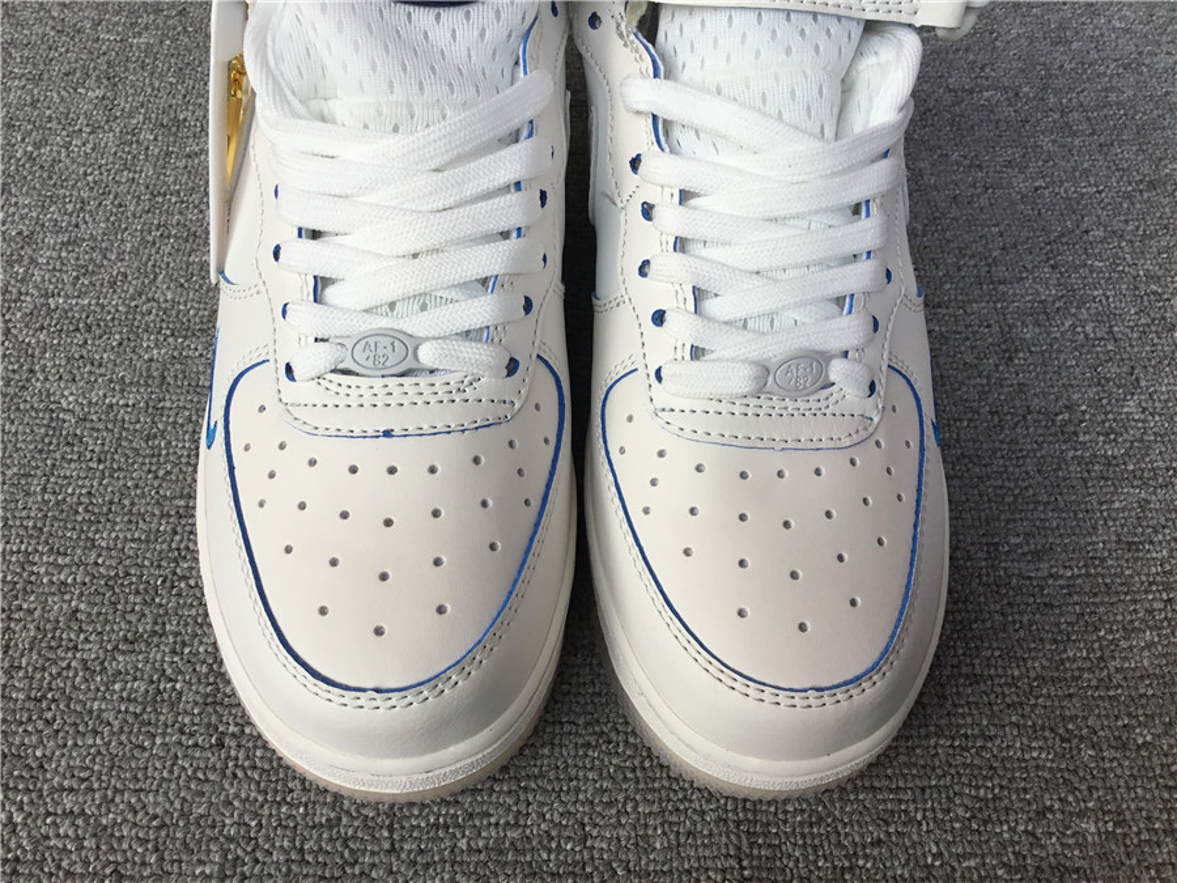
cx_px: 588
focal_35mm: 31
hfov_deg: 58.4
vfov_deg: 45.4
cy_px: 442
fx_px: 1054
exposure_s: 1/668
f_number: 2.4
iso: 25
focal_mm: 3.3
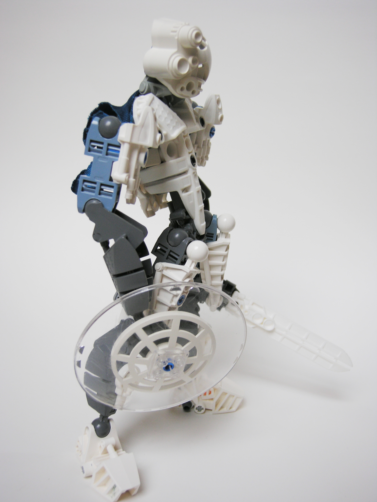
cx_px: 188
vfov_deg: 56.8
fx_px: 465
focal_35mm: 32
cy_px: 251
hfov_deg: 44.2
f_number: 2.9
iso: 50
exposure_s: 1/7.7
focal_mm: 8.1
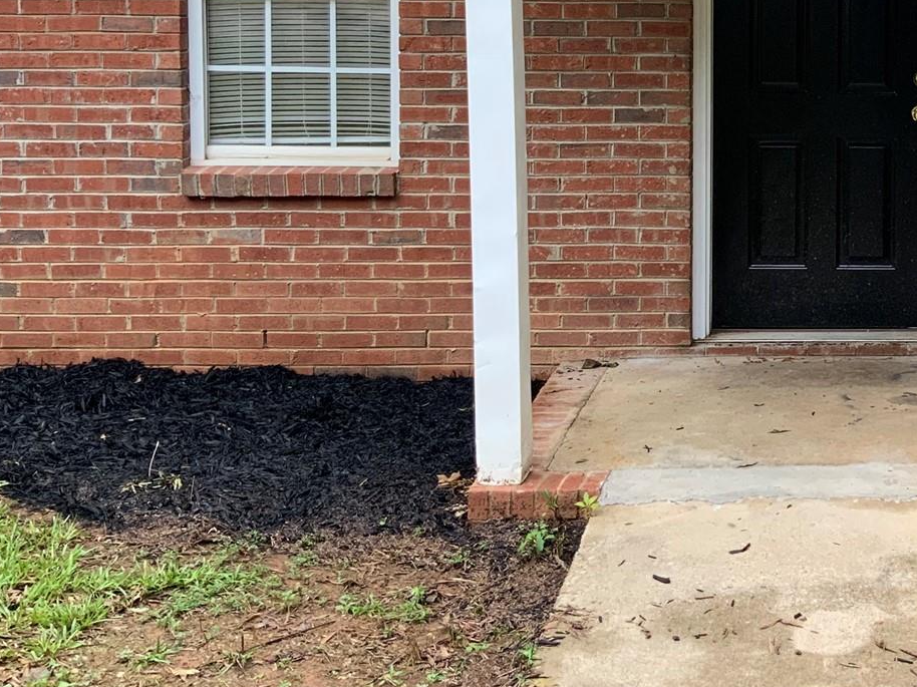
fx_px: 1721
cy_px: 37
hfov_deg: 27.7
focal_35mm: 65
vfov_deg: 21.9
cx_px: 958
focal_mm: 3
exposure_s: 1/122
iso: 32
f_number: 1.8
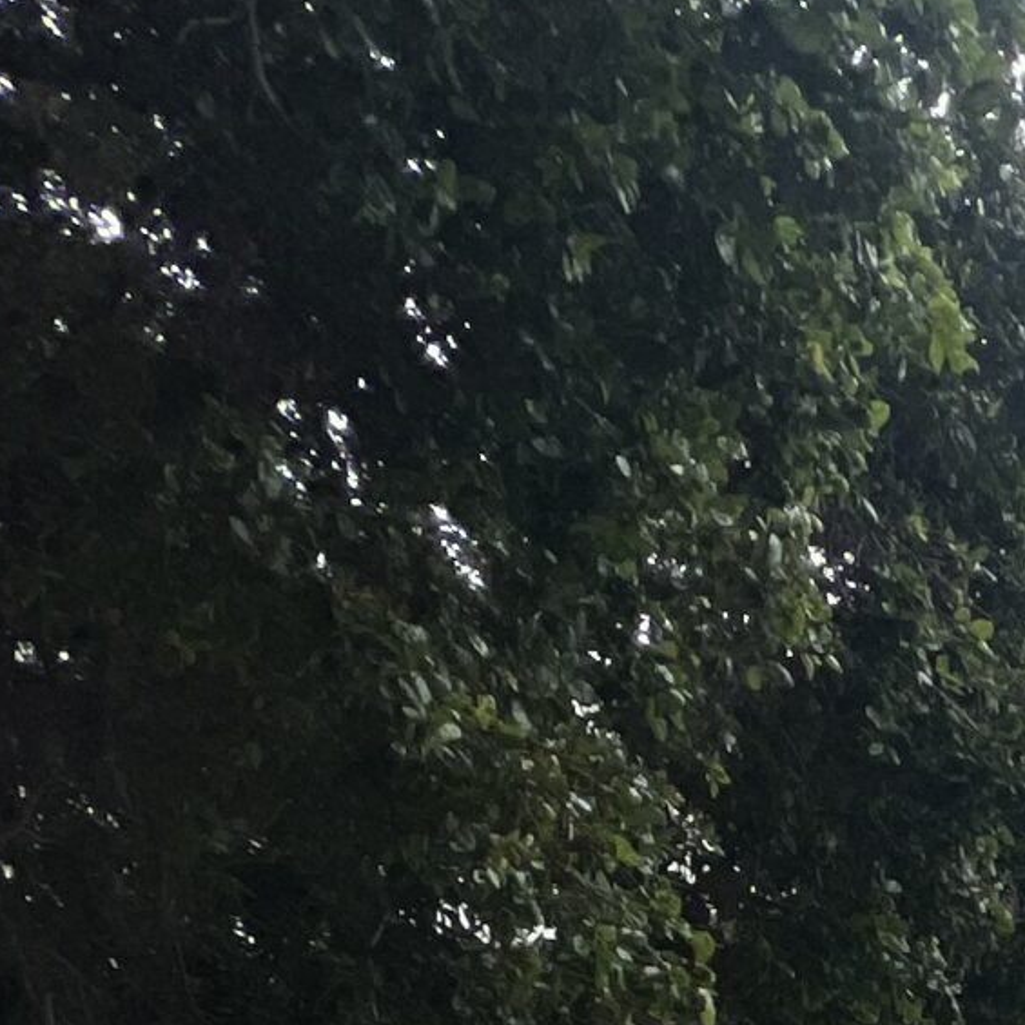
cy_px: 1821
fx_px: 2044
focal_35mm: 61
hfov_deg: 17.1
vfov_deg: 20.4
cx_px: 2210
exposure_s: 1/254
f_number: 1.8
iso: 32
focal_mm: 1.57
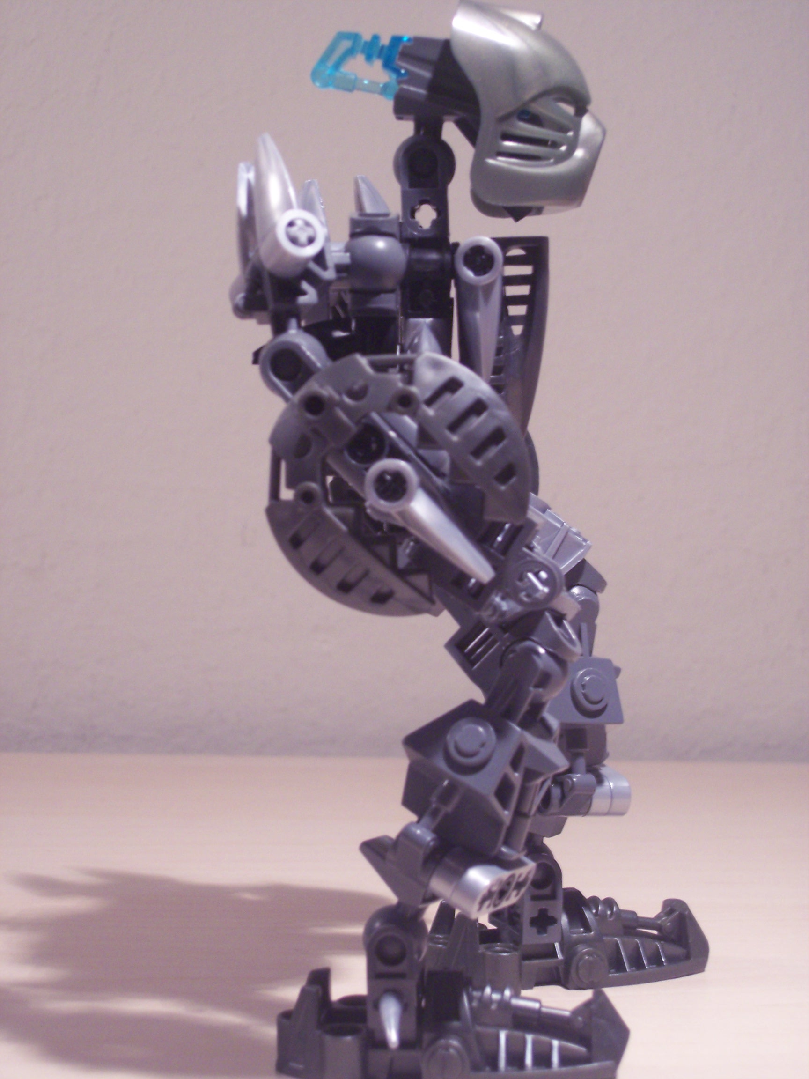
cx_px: 404
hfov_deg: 18.9
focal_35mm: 78
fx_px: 2431
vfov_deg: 25.0
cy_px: 540
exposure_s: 1/30
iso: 200
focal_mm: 16
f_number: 4.8
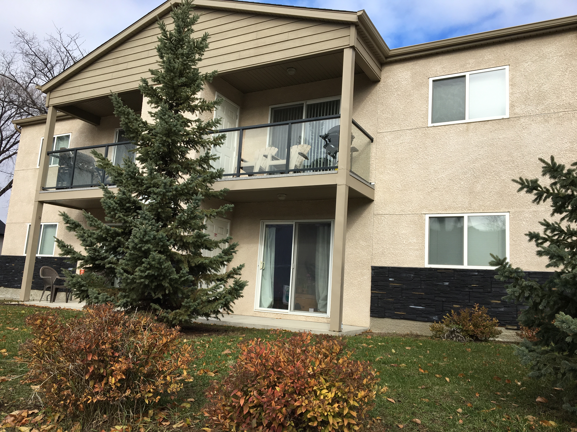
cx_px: 288
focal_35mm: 29
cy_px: 216
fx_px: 483
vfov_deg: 48.2
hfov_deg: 61.7
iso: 25
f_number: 2.2
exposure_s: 1/1012
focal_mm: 4.15
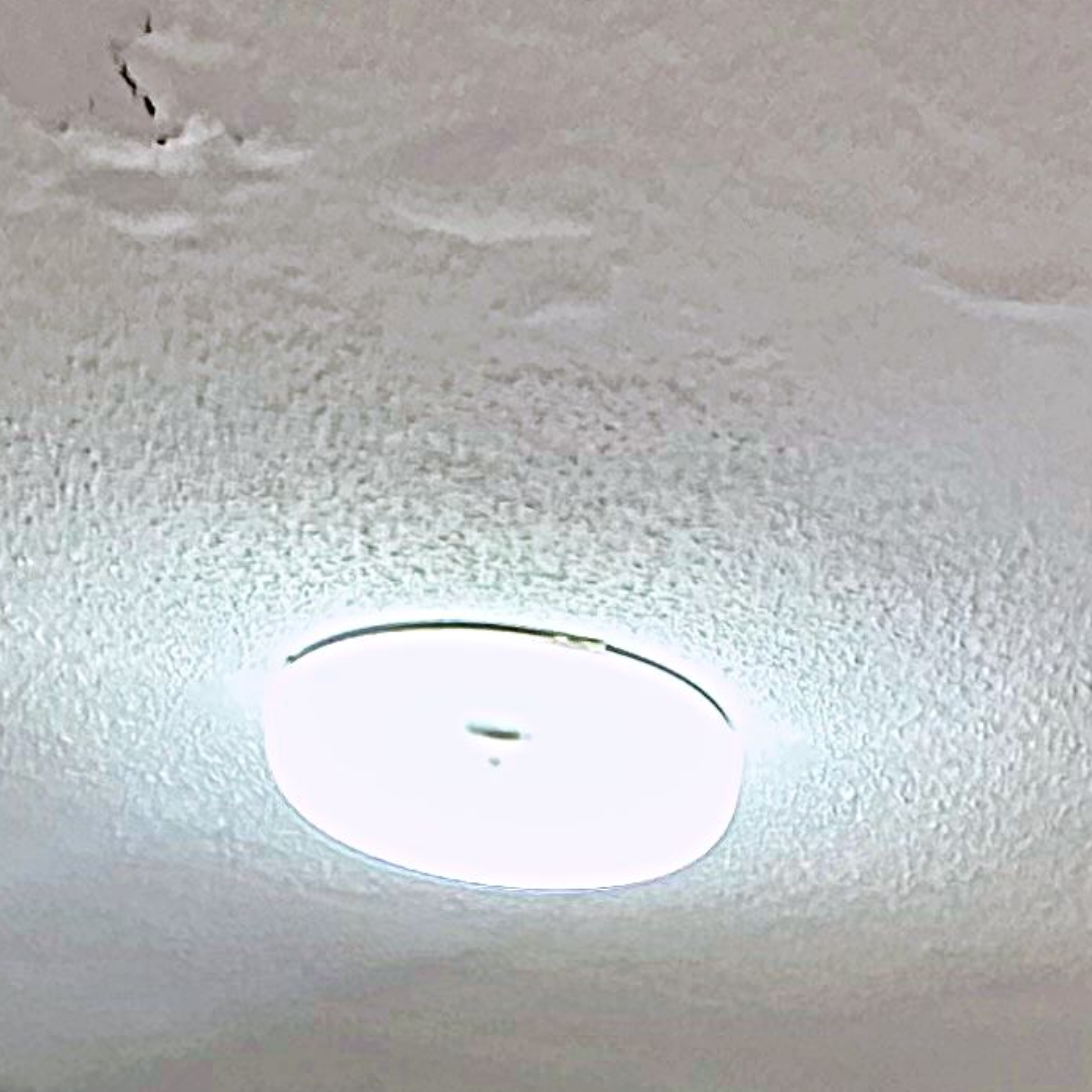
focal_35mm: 72
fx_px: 2570
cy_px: 1754
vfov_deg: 19.9
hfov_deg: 23.8
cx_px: 767
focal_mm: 2.22
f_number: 2.2
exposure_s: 1/50
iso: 400
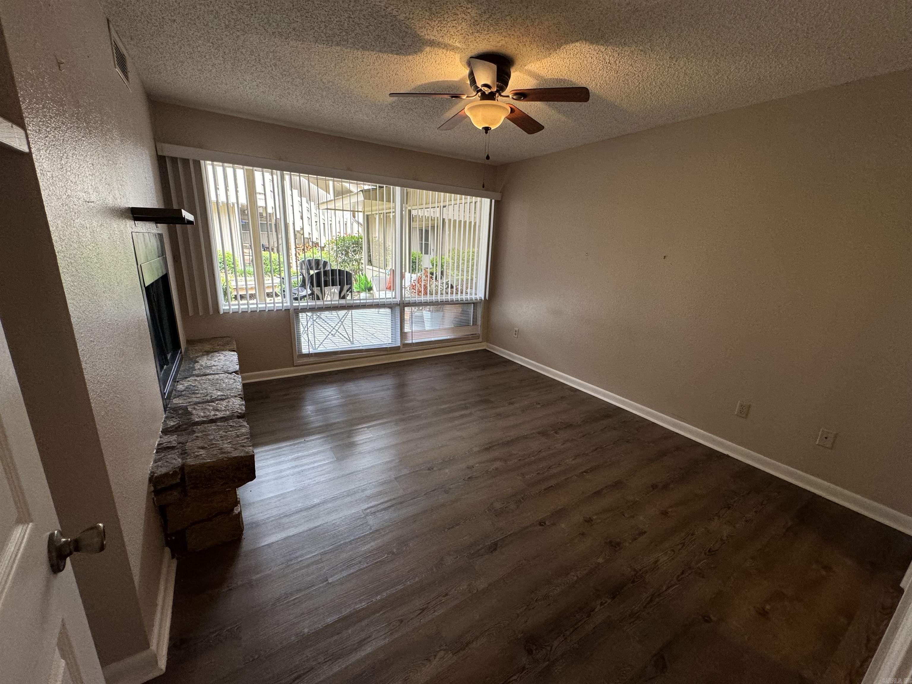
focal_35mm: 14
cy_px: 342
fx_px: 369
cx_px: 456
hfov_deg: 102.1
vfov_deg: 85.7
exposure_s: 1/60
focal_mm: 2.22
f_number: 2.2
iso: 200
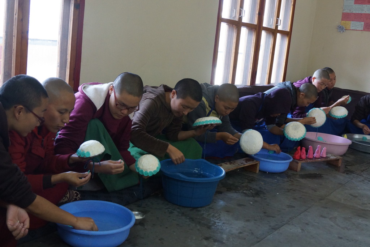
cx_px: 185
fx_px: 432
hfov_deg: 46.4
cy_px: 124
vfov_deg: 31.9
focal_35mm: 42
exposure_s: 1/60
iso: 1000
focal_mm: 20
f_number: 4
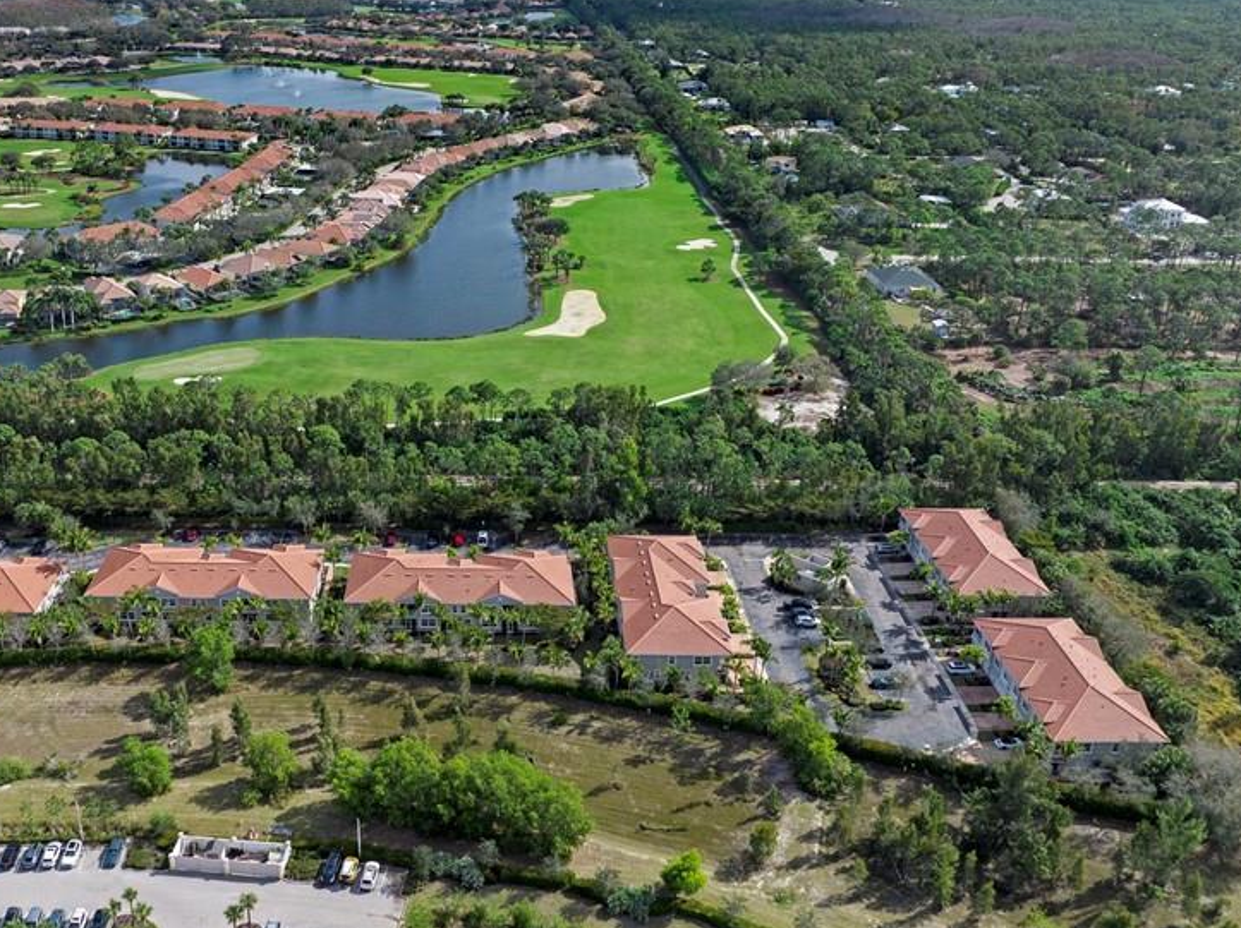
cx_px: 470
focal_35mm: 34
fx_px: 1218
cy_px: 364
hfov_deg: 53.4
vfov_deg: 41.5
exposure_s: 1/2500
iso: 160
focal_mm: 12.29
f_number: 2.8
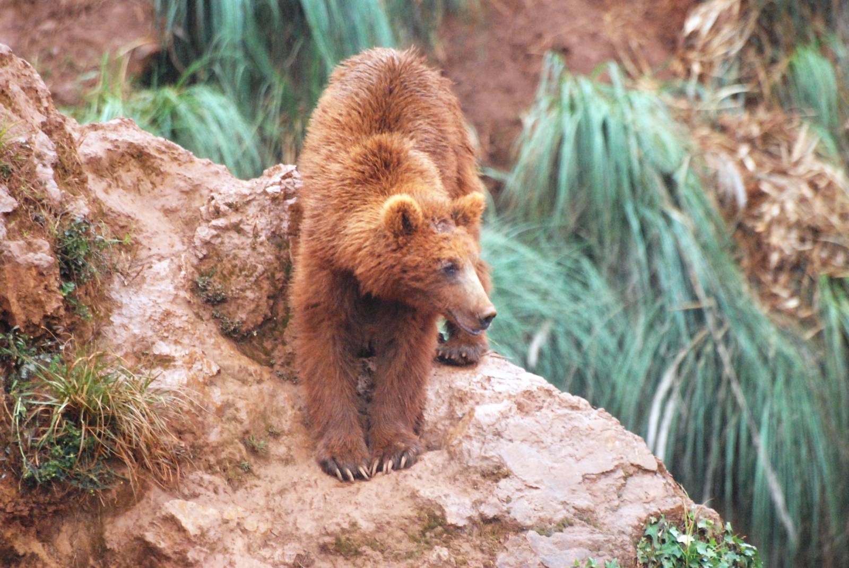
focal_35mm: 450
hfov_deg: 4.6
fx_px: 10625
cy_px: 284
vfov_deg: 3.1
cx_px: 424
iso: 1600
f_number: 5.6
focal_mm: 300
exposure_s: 1/400
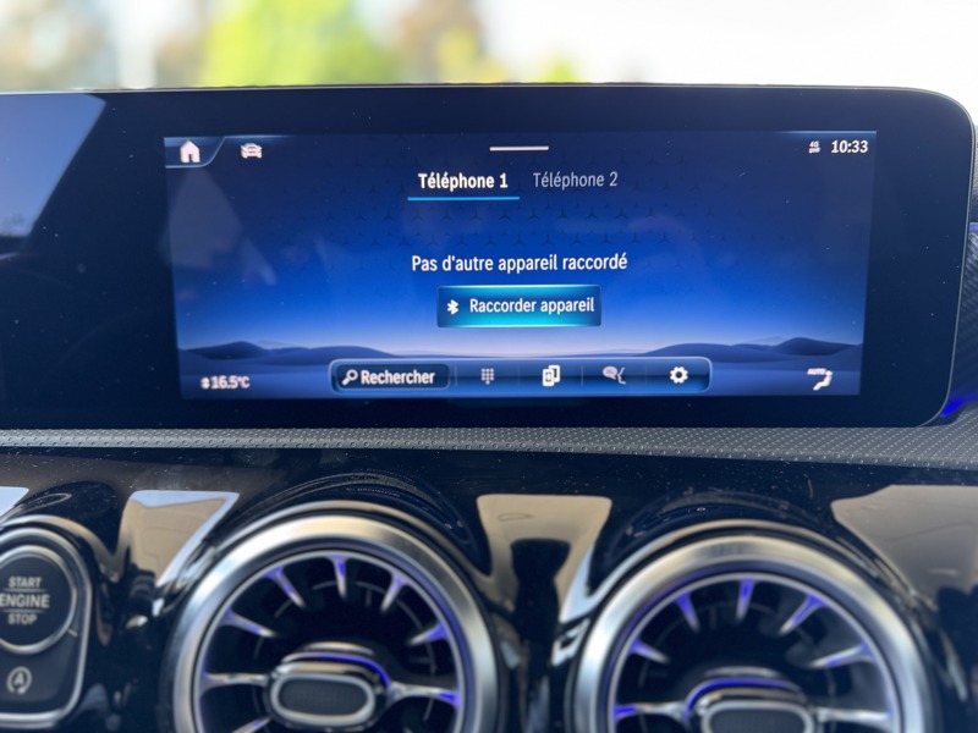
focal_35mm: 24
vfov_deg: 56.8
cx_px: 489
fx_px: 678
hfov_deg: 71.6
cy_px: 366
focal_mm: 6.76
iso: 160
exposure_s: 1/105
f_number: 1.78
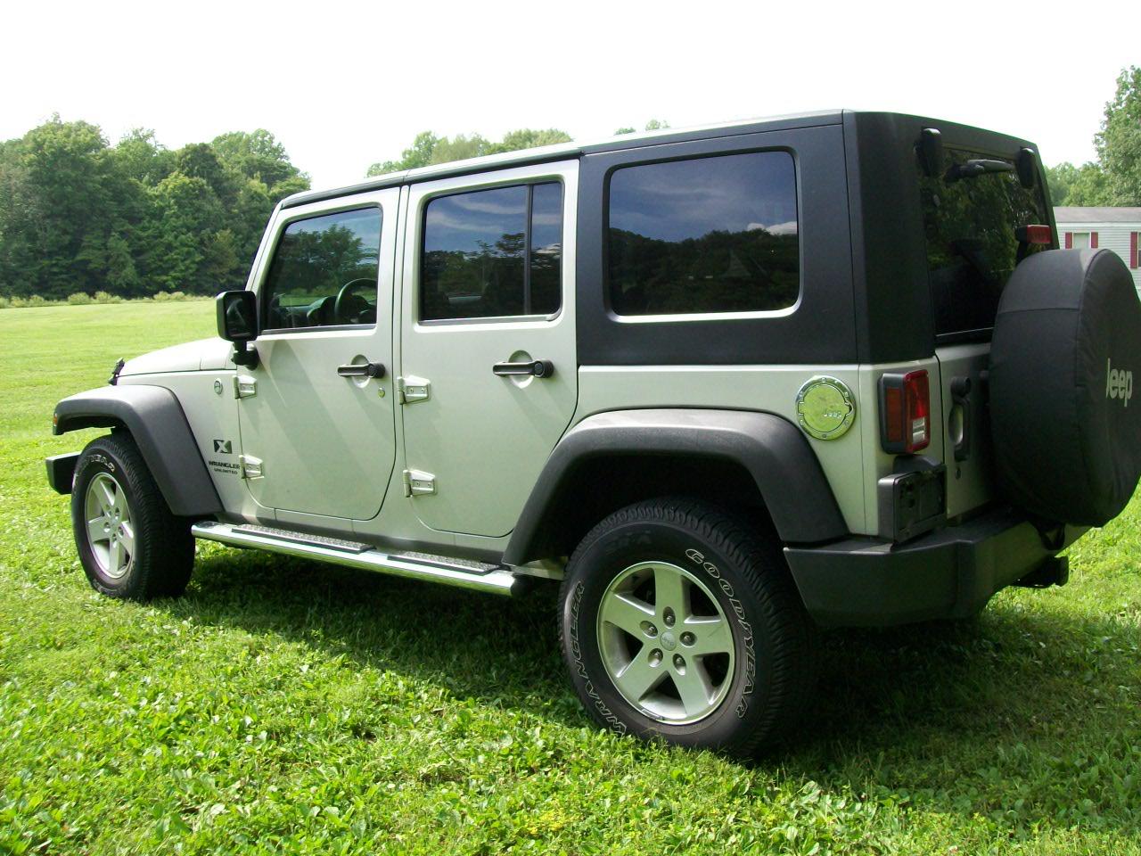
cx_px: 570
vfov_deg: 39.7
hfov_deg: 51.4
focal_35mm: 36
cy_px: 428
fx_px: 1187
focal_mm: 6
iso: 64
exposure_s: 1/320
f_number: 2.7
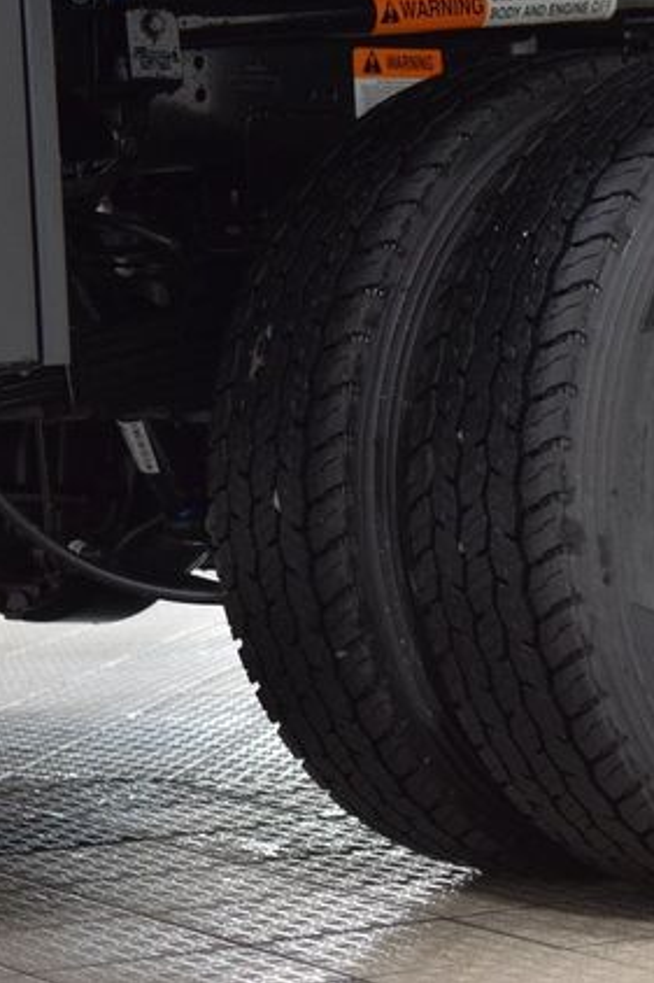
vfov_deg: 15.5
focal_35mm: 132
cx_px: 696
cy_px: 488
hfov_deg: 10.3
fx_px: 3600
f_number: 5.6
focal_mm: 58
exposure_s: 1/30
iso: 1600
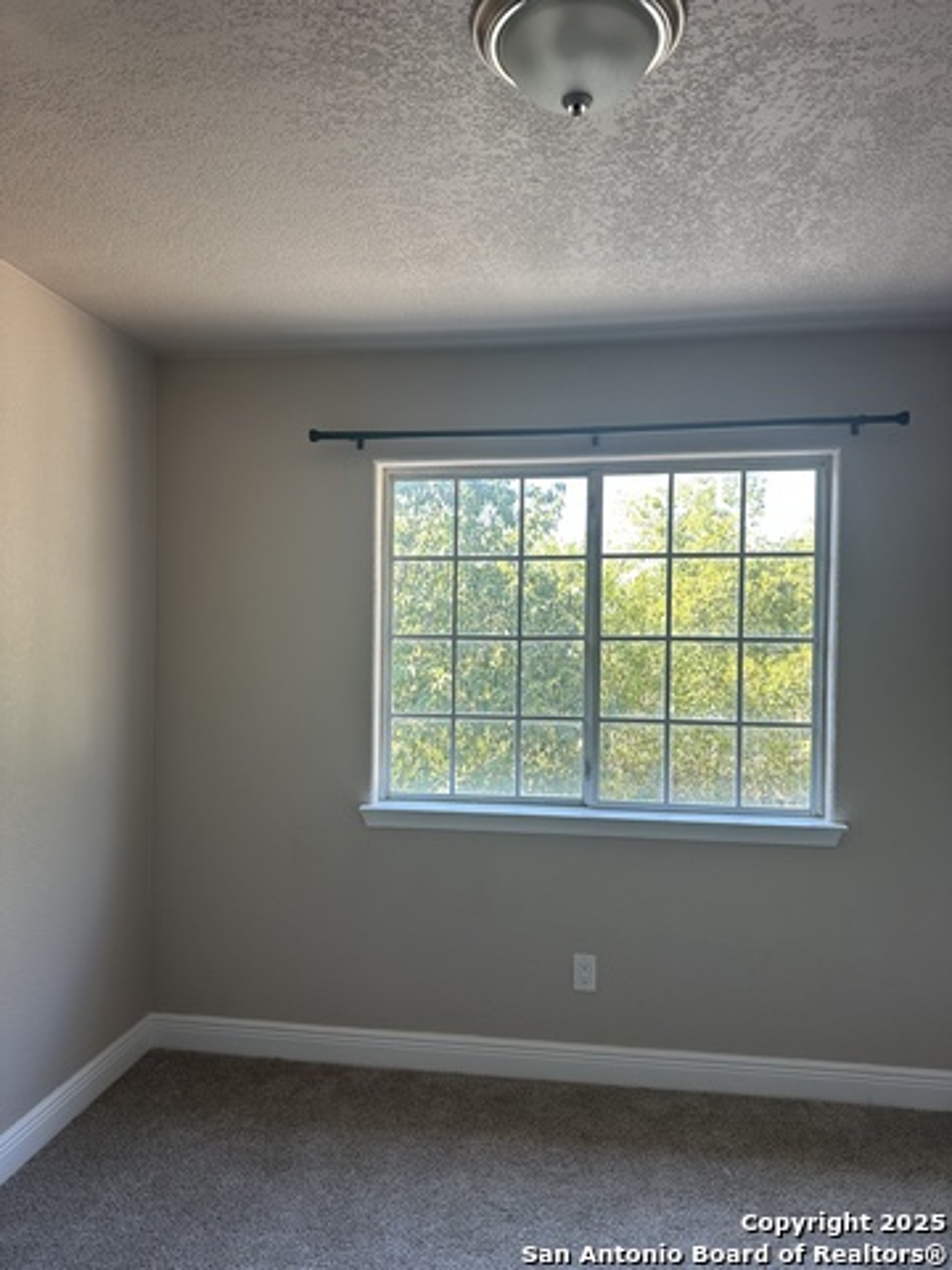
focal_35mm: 24
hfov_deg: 56.8
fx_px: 880
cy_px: 635
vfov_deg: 71.6
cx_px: 476
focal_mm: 6.86
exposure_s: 1/121
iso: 50
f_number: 1.78
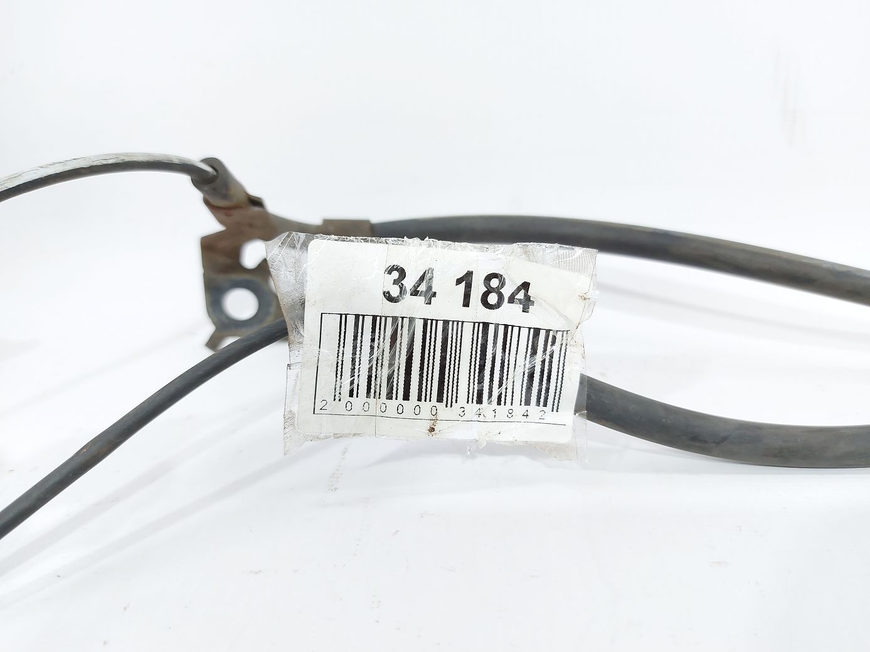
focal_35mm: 24
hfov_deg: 71.6
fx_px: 603
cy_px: 326
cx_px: 435
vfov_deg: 56.8
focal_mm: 5.23
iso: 80
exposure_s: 1/50
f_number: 1.8
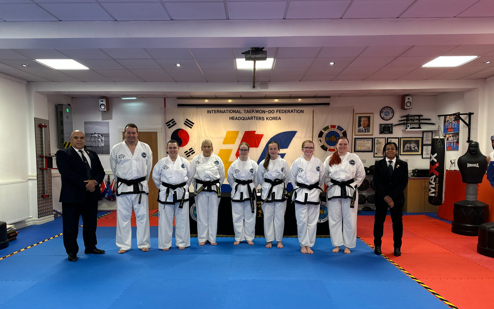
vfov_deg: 47.3
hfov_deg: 70.4
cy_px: 184
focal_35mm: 26
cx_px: 247
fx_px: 350
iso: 125
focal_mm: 6.86
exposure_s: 1/50
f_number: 1.78
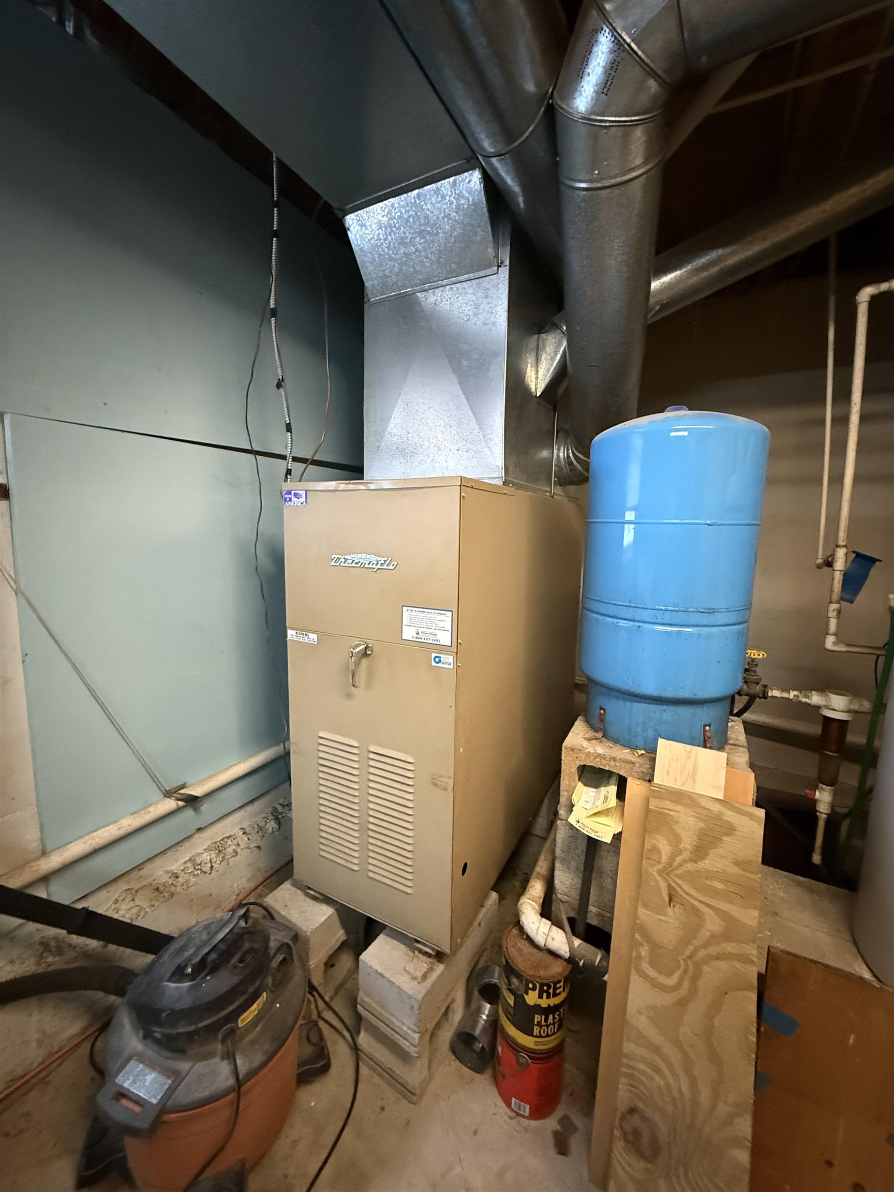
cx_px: 447
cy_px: 596
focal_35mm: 14
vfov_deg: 102.1
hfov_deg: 85.7
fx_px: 482
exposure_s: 1/60
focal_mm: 2.22
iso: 1250
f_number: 2.2
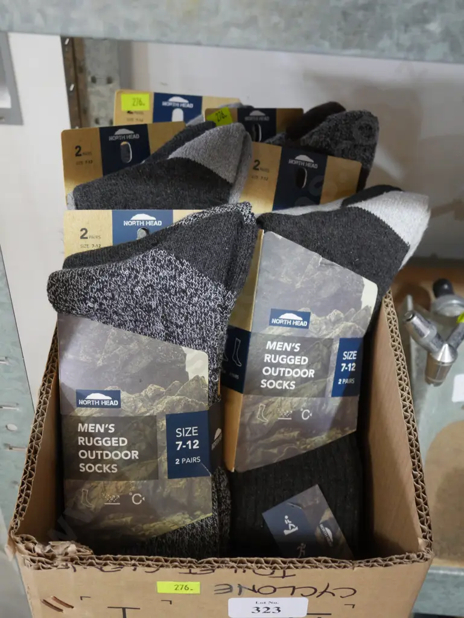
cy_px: 309
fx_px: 821
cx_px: 232
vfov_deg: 41.2
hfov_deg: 31.5
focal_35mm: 46
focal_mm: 23
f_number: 5.1
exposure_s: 1/60
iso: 1600
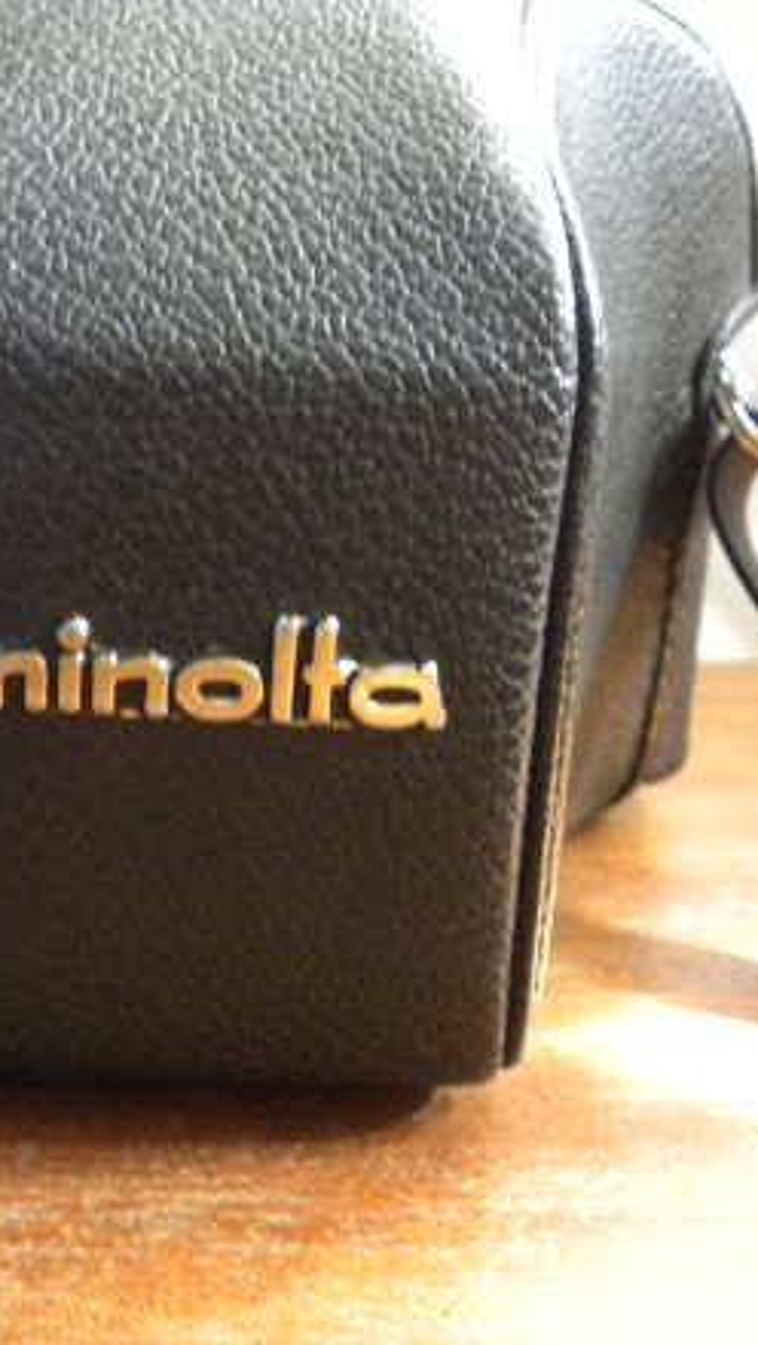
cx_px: 156
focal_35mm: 49
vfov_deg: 42.1
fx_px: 1748
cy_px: 663
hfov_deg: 24.1
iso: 400
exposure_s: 1/22.1
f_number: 2.8
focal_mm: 5.9
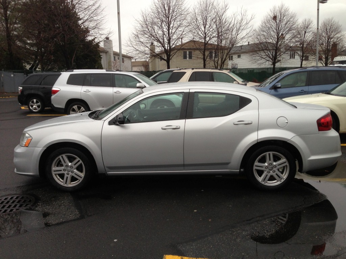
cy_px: 130
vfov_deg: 42.9
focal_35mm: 33
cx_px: 173
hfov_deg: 55.4
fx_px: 330
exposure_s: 1/125
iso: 50
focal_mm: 4.13
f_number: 2.4
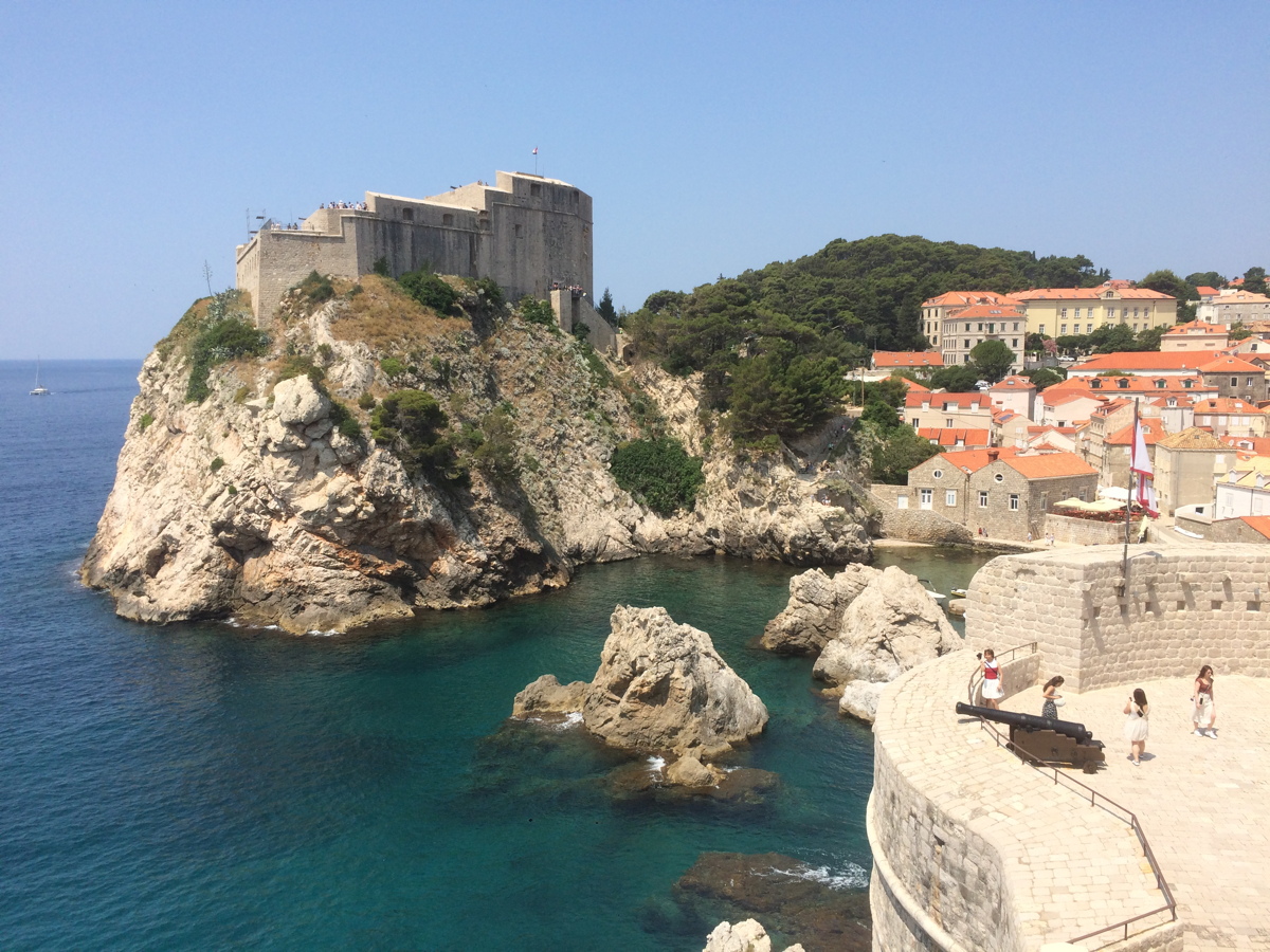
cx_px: 635
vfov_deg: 48.2
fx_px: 1064
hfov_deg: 61.7
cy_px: 476
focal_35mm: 29
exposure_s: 1/2415
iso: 32
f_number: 2.2
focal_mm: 4.15
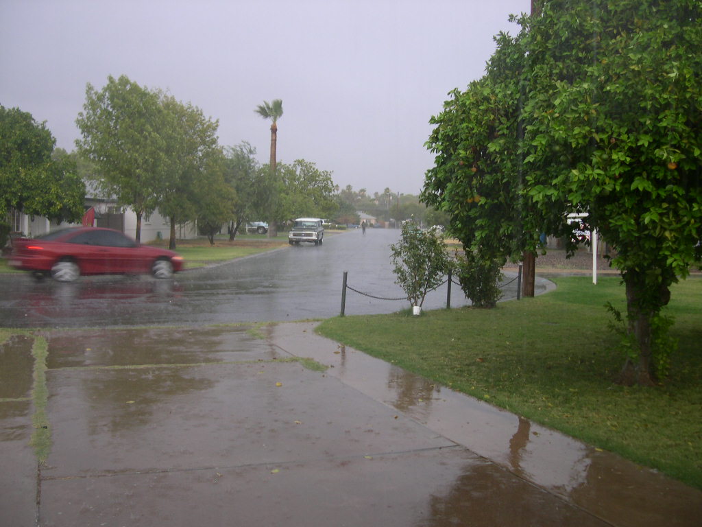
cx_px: 351
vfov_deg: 37.7
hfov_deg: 49.0
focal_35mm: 38
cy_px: 264
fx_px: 771
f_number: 2.8
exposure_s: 1/20.1
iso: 100
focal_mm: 8
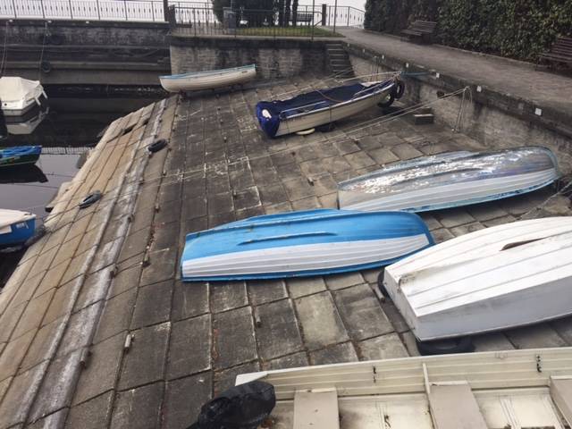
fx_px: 479
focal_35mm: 29
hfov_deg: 61.7
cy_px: 214
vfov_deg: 48.2
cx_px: 286
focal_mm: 4.15
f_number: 2.2
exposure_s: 1/233
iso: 32
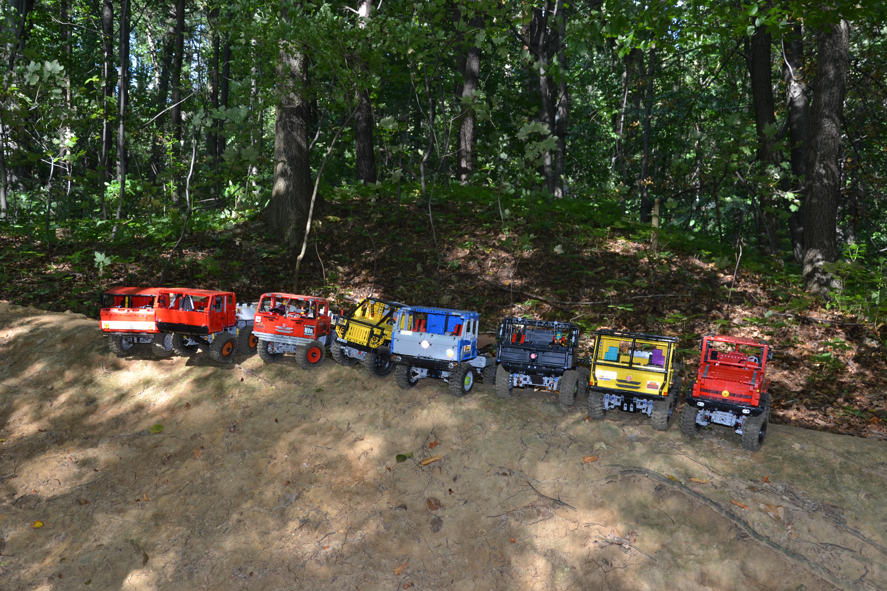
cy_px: 296
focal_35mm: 36
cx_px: 444
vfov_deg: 36.9
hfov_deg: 53.1
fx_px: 887
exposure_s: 1/40
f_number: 7.1
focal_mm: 24
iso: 200
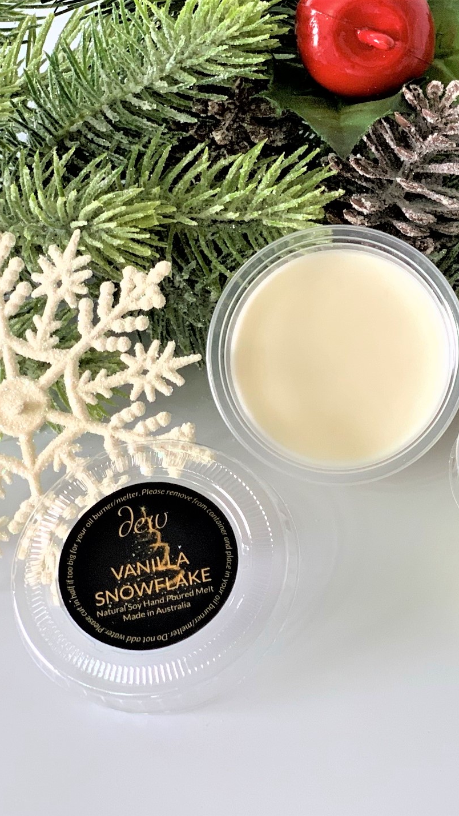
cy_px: 408
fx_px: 1644
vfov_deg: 27.9
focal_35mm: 76
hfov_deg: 15.4
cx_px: 536
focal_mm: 6
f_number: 2.4
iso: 64
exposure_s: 1/50
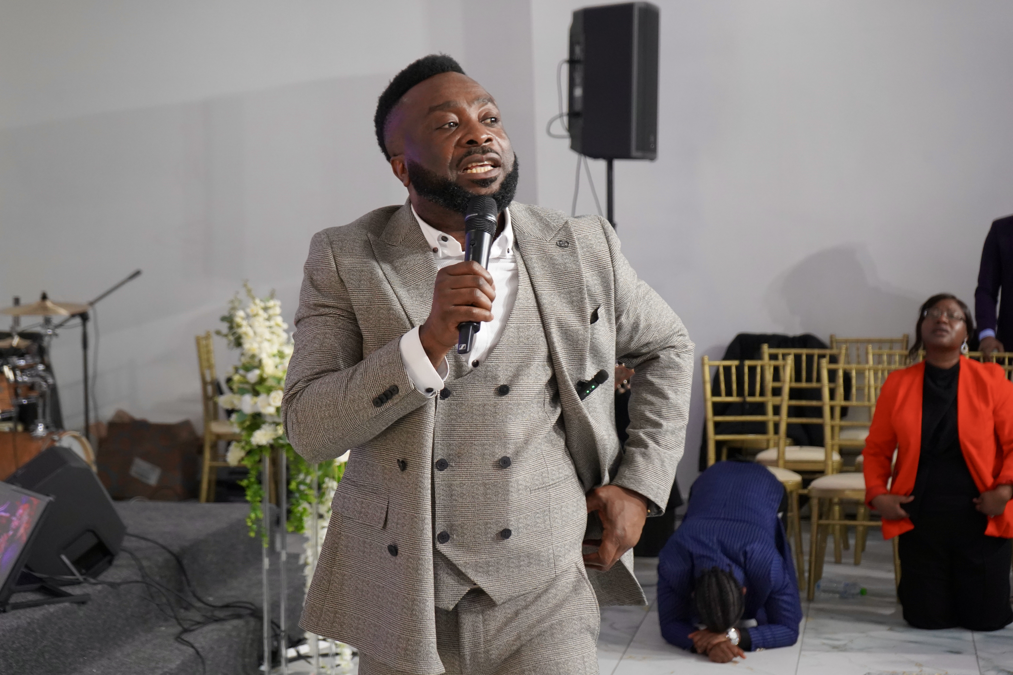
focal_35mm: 70
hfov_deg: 28.8
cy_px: 338
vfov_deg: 19.5
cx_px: 506
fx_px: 1970
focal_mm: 70
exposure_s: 1/160
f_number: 5.6
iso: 5000
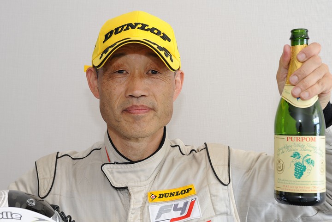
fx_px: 480
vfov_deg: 26.0
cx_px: 166
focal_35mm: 52
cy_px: 111
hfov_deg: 38.2
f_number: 5.6
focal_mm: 52
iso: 400
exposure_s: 1/90
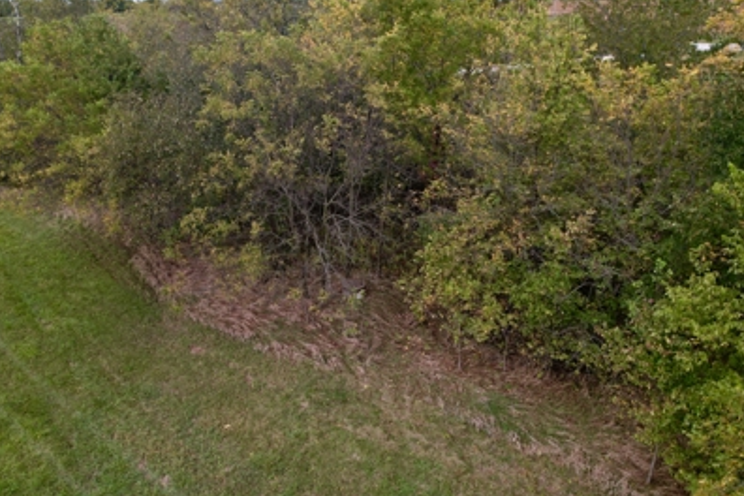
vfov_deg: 51.1
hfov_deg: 71.5
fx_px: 517
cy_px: 280
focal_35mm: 25
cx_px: 374
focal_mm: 8.38
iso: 100
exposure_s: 1/50
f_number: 2.8
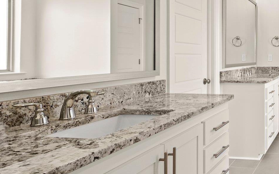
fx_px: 236
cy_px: 59
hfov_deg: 47.1
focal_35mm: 31
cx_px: 297
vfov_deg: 40.1
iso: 200
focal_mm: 14
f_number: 10
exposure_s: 1/8
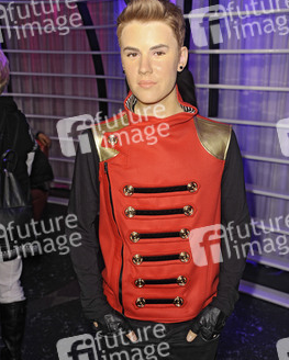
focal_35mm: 48
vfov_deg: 38.7
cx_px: 145
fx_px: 512
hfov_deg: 31.5
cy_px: 185
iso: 800
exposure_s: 1/100
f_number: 5.6
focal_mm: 42
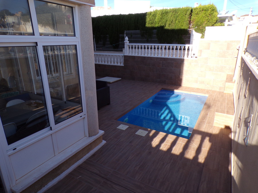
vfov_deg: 56.8
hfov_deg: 71.6
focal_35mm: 24
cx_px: 129
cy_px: 96
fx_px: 179
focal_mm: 4.3
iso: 80
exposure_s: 1/170
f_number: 5.8
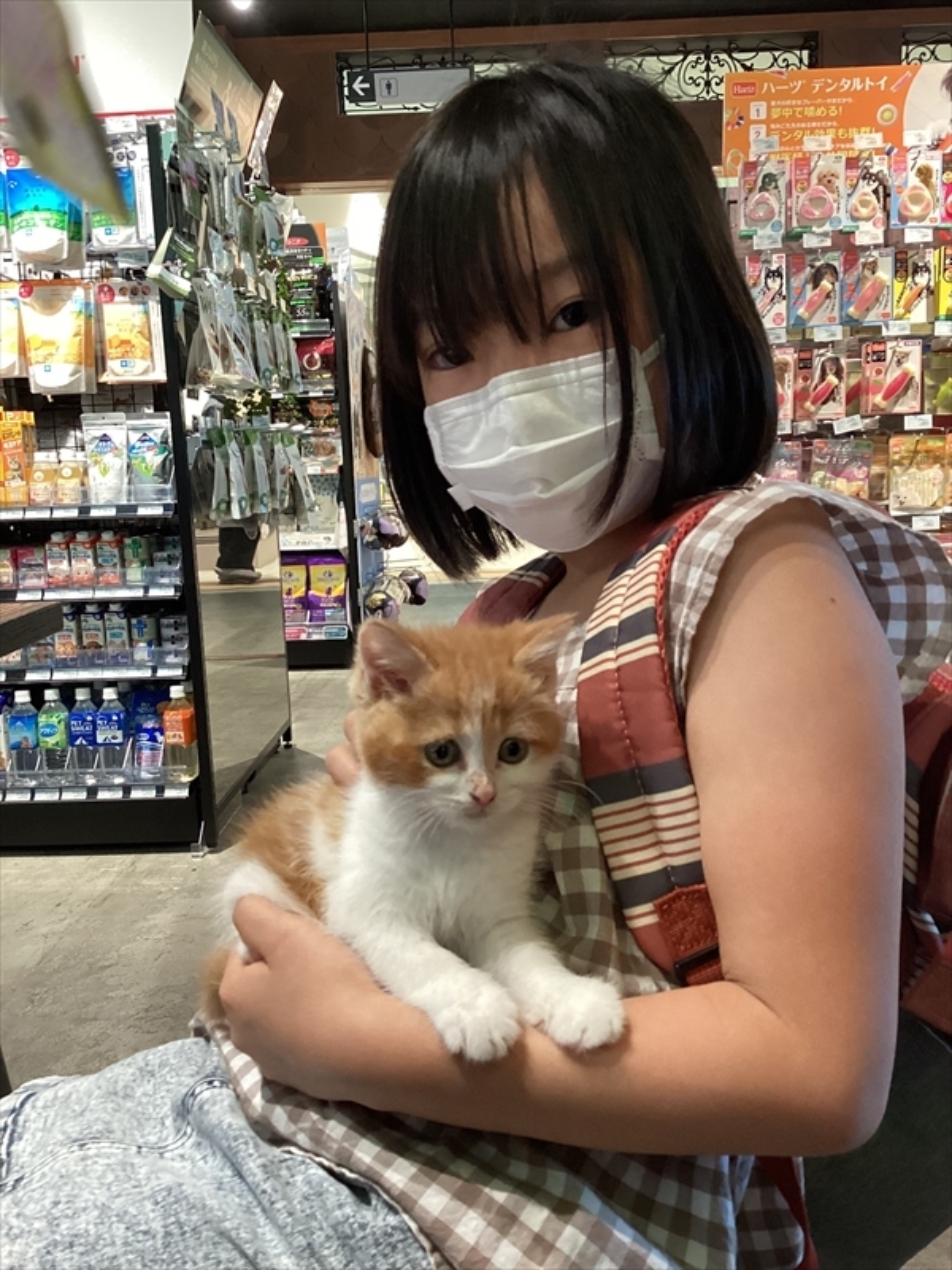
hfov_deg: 45.4
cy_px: 635
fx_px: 1137
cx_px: 476
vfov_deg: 58.4
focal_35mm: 31
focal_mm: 3.3
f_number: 2.4
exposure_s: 1/60
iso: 250
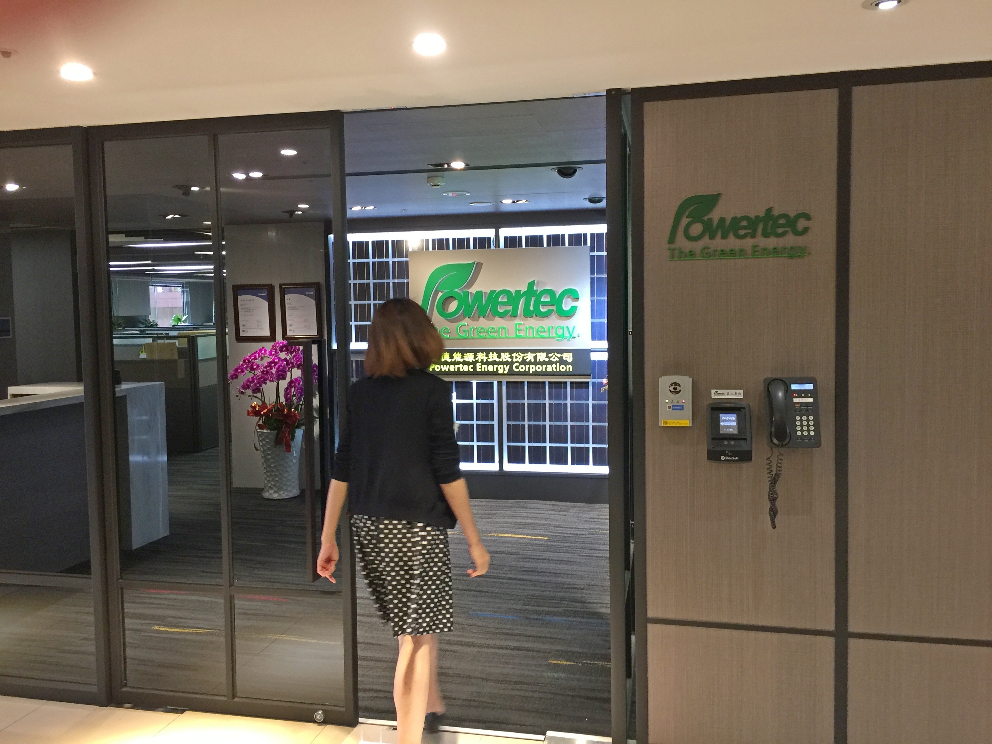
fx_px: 831
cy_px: 372
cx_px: 496
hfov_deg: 61.7
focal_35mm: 29
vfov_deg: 48.2
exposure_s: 1/15
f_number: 2.2
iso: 50
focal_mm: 4.15
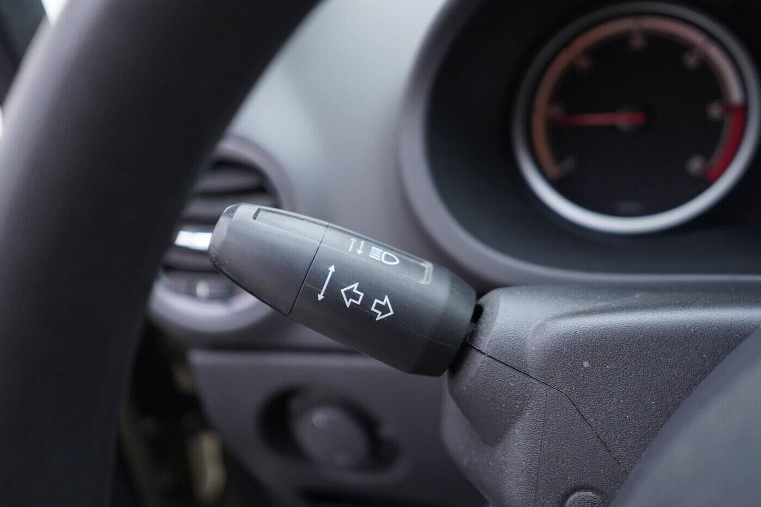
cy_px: 250
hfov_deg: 51.9
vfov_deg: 35.9
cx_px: 387
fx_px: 782
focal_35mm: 37
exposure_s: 1/40
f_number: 2.8
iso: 200
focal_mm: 24
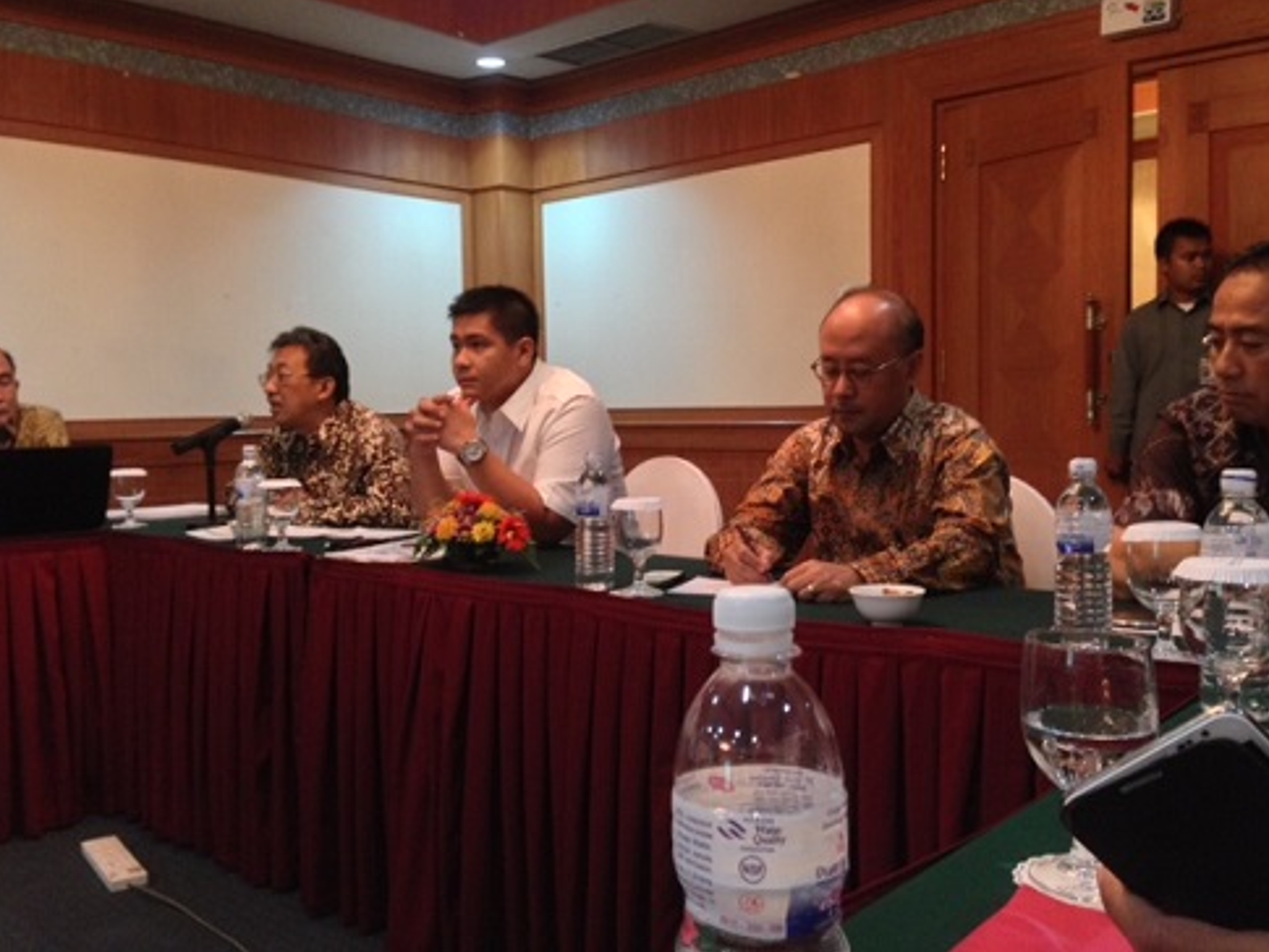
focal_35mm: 34
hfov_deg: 53.9
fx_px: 1247
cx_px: 636
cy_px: 464
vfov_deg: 41.8
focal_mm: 4.12
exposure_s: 1/20
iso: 400
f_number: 2.4
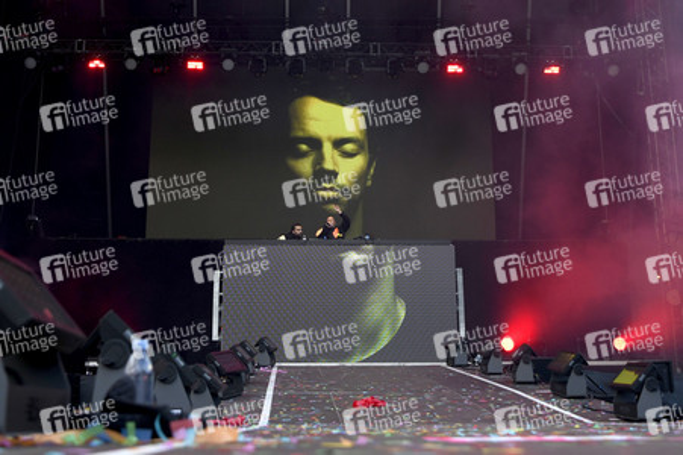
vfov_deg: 43.5
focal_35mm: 30
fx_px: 569
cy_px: 228
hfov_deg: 62.0
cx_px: 342
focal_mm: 30
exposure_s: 1/1600
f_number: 3.2
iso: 800
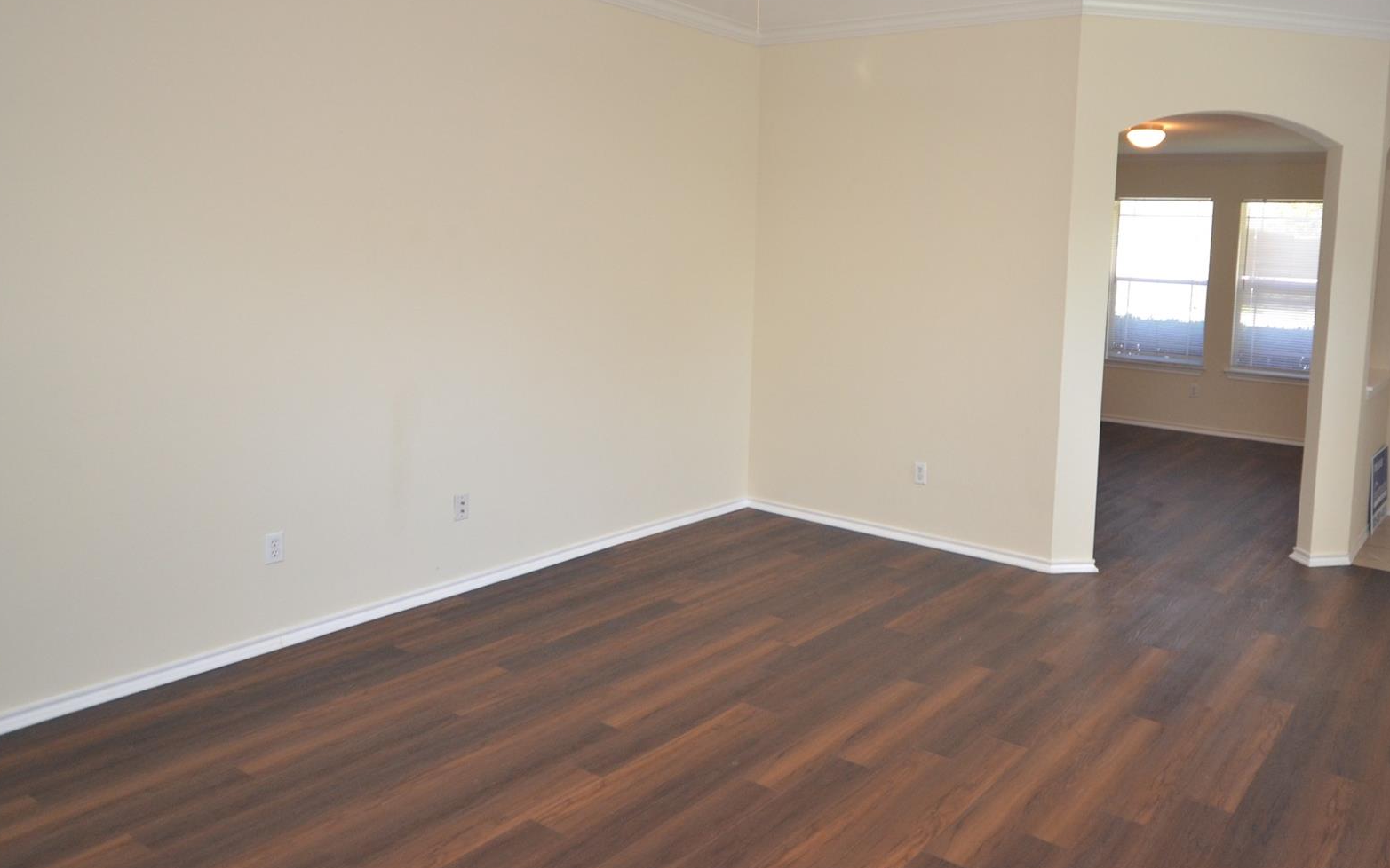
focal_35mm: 28
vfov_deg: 44.2
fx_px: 1061
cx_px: 826
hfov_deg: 65.9
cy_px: 323
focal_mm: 14
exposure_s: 1/60
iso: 640
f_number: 4.8
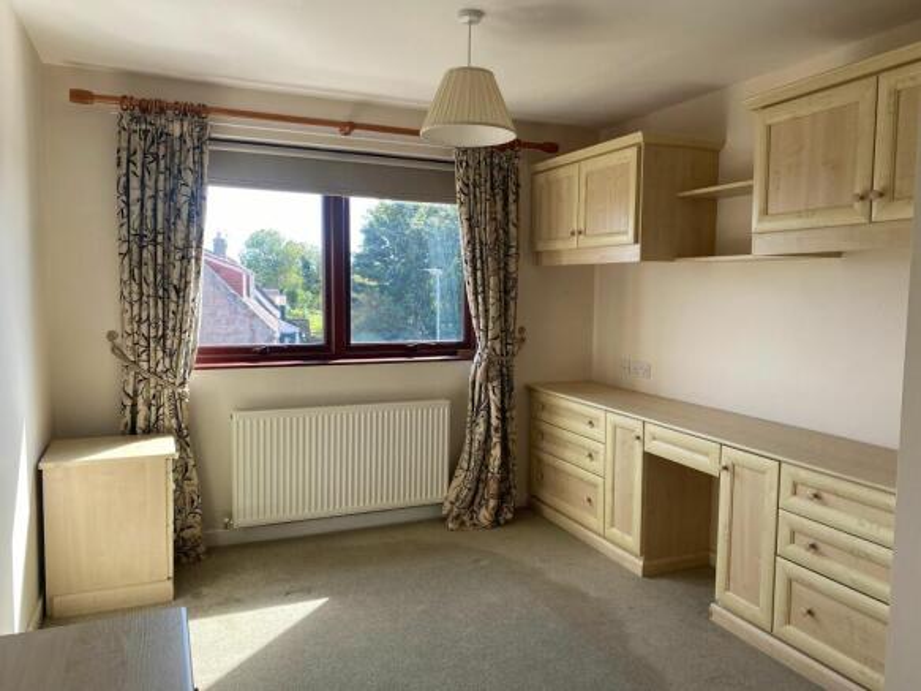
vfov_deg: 53.0
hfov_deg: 67.3
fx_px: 692
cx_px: 460
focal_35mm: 26
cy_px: 346
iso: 32
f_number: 1.8
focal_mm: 4.25
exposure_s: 1/168
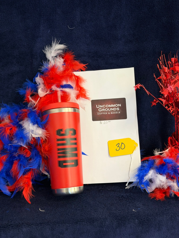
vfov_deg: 39.7
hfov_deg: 30.3
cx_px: 90
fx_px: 331
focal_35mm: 48
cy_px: 119
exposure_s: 1/40
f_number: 1.78
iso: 250
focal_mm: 6.76
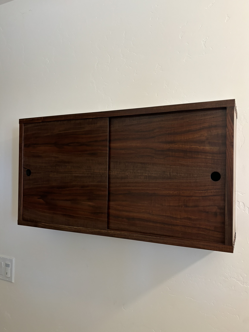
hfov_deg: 51.4
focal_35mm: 27
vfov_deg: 65.3
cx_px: 126
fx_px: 259
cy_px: 168
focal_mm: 5.96
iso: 250
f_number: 1.6
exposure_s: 1/60
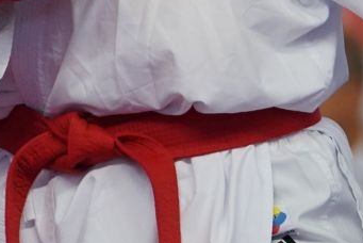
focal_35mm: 1007
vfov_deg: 1.4
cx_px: 517
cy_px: -188
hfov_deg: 2.0
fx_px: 10162
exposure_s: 1/1000
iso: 1600
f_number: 2.8
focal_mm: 191
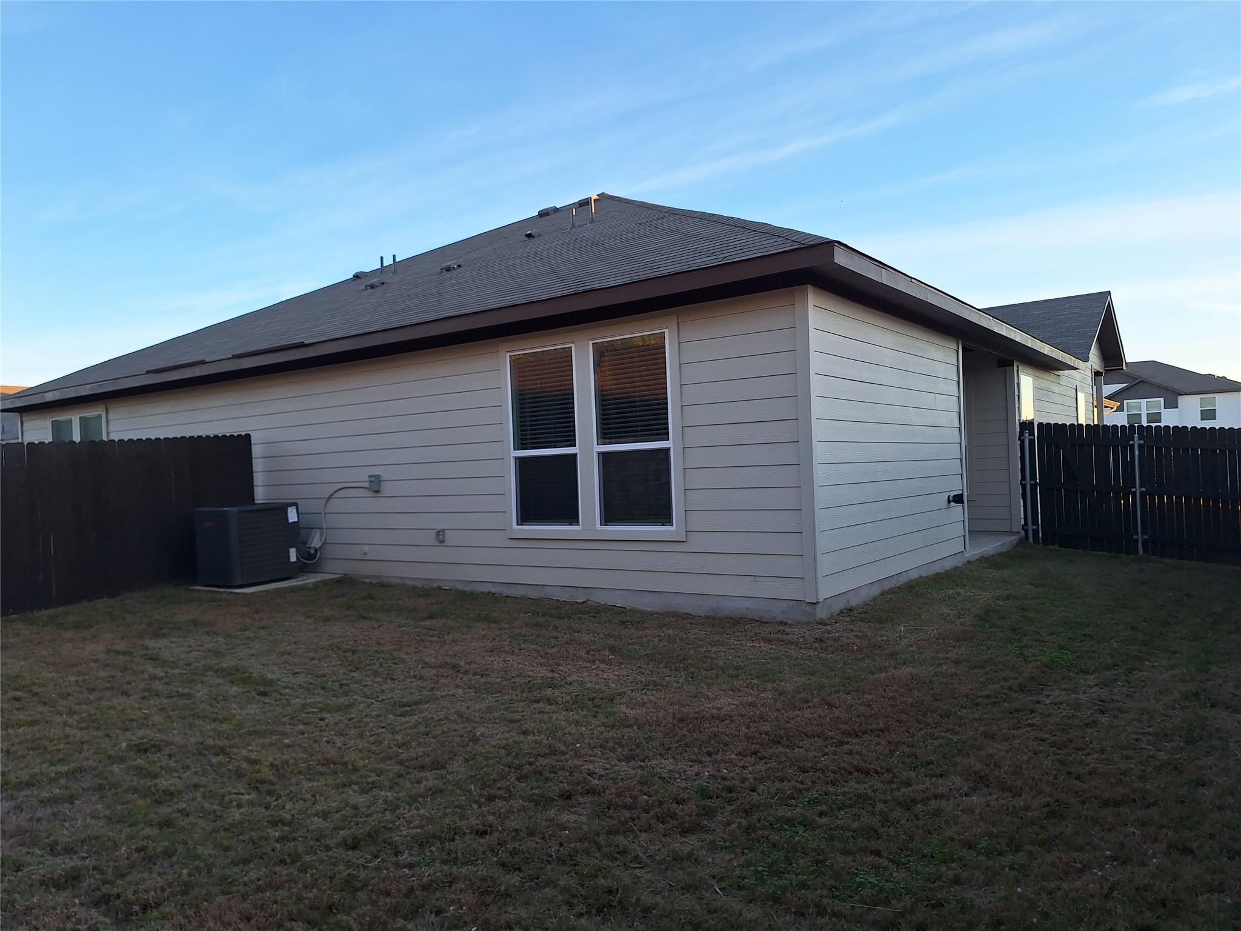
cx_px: 620
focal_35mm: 23
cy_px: 466
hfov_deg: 73.9
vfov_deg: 58.9
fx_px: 825
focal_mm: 5.54
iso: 40
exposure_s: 1/556
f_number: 1.8
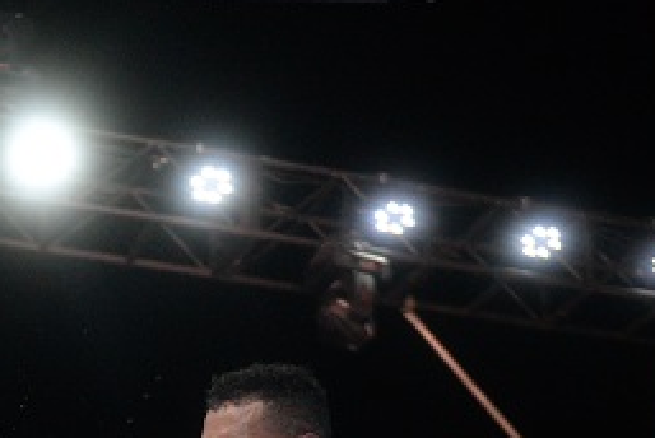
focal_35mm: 87
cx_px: -10
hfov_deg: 22.4
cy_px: 546
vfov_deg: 15.1
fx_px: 1585
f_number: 2.8
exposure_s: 1/500
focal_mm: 32
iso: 4000
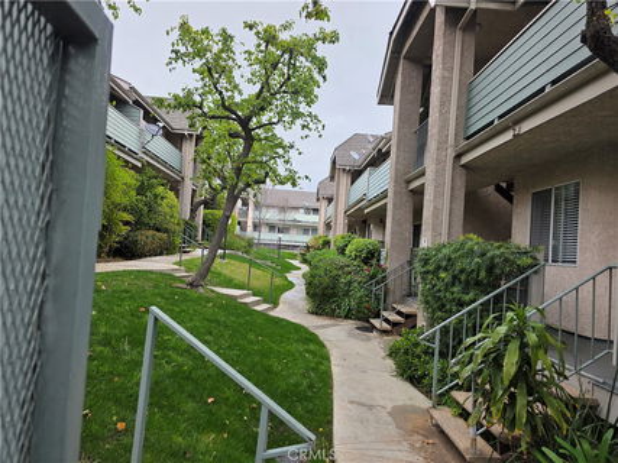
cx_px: 309
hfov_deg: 73.9
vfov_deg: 58.9
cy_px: 232
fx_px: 411
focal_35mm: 23
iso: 80
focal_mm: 6.3
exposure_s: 1/1252
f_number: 1.7
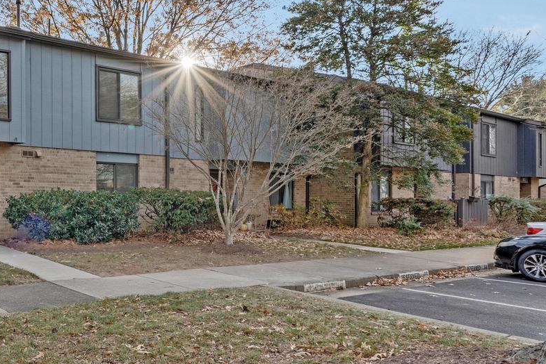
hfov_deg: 53.1
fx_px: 501
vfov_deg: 39.8
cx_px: 102
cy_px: 147
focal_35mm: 33
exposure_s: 1/500
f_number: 9
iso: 1250
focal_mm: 18
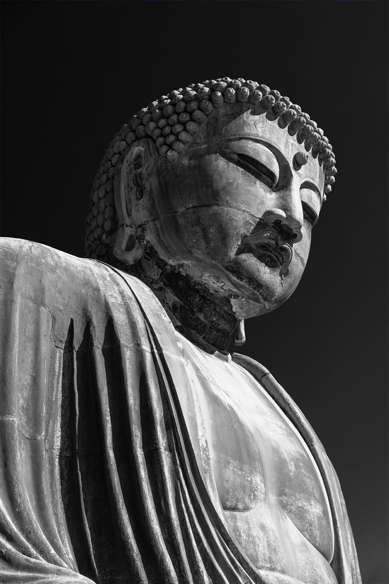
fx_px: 853
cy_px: 292
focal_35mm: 53
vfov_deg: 37.8
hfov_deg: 25.7
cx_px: 194
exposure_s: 1/400
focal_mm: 35.1
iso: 100
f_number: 5.6
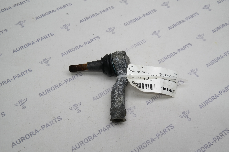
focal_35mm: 41
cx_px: 114
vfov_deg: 32.6
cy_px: 76
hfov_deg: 47.4
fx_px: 261
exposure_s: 1/100
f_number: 4
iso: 200
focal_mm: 27
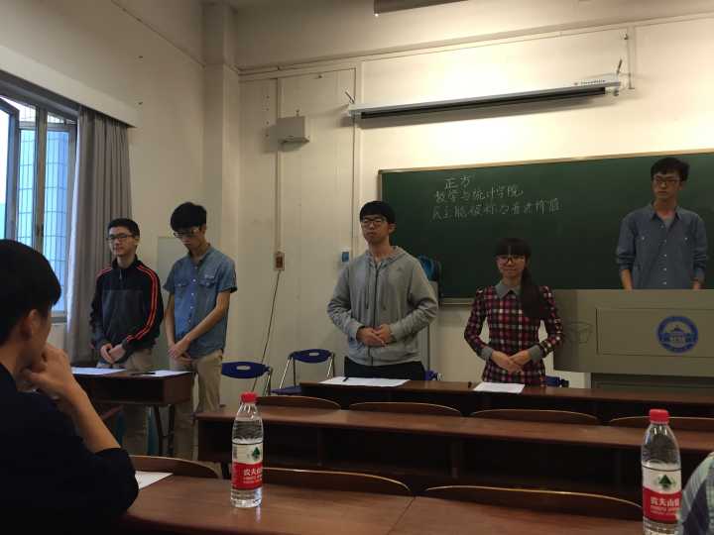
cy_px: 268
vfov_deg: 48.2
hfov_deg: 61.7
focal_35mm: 29
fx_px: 598
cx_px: 357
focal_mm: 4.15
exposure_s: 1/33
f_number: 2.2
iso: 40
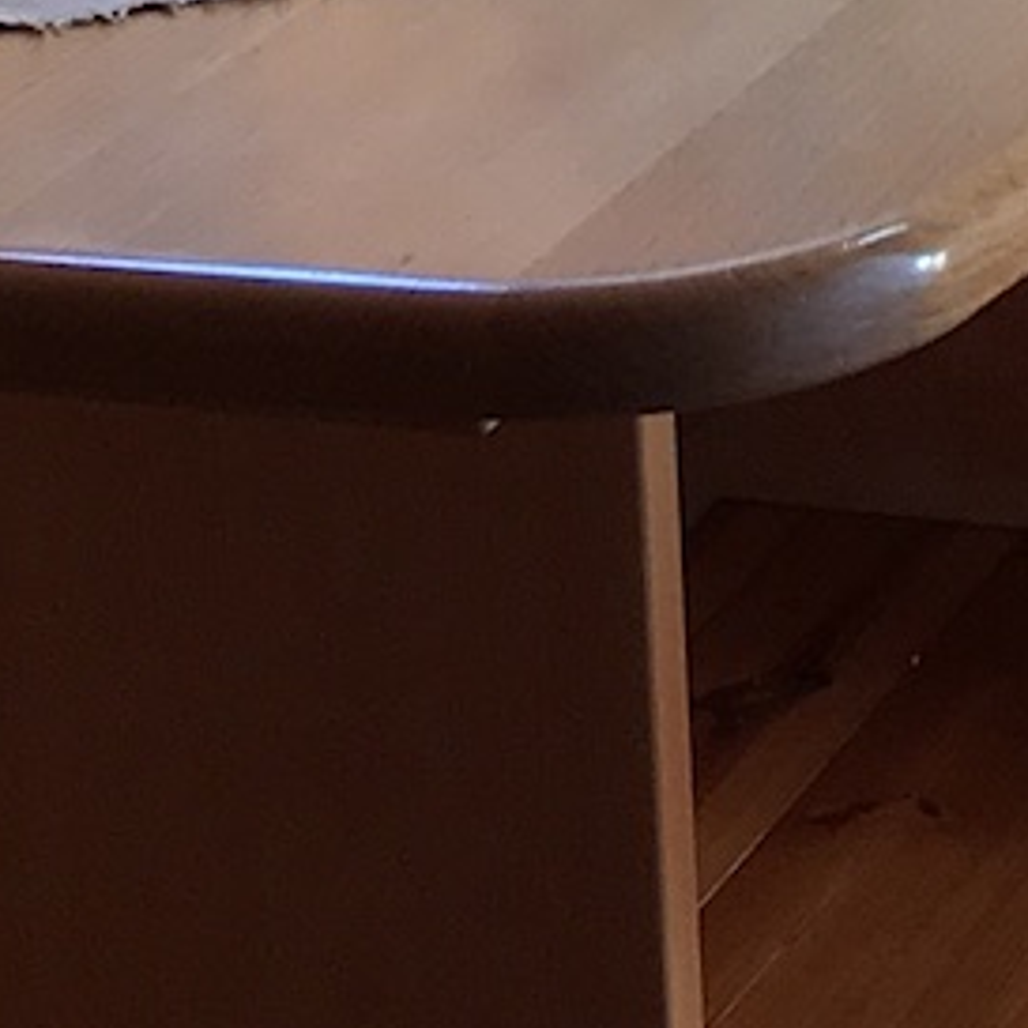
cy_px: -874
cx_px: 742
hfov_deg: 9.4
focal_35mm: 186
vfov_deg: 9.0
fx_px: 6249
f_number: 1.8
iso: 25
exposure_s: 1/50
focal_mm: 3.99
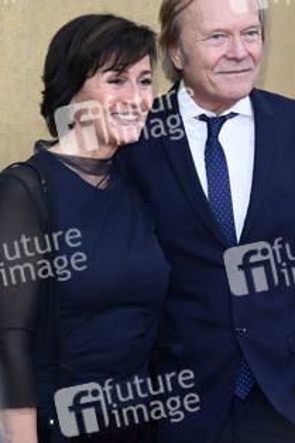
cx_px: 168
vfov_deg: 10.8
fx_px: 2350
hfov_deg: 7.2
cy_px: 192
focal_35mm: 191
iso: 1000
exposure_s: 1/250
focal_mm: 150
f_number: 5.6
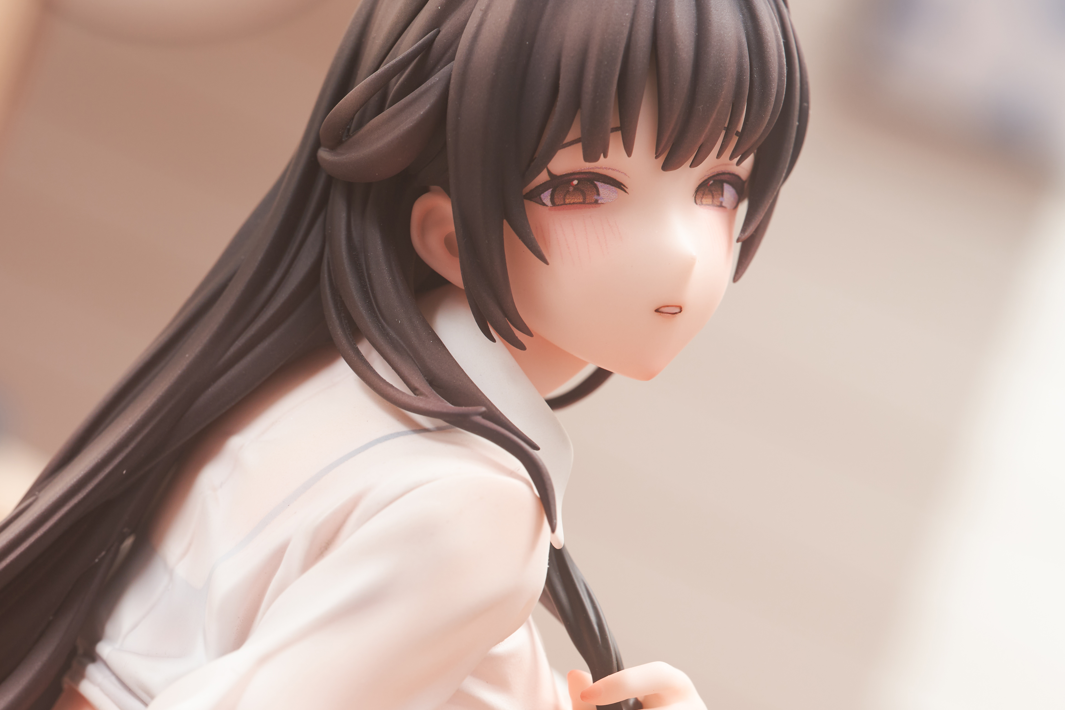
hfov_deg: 9.2
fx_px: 6626
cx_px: 103
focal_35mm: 224
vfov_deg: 6.1
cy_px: 686
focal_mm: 110
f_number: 8
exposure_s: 1/15
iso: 100
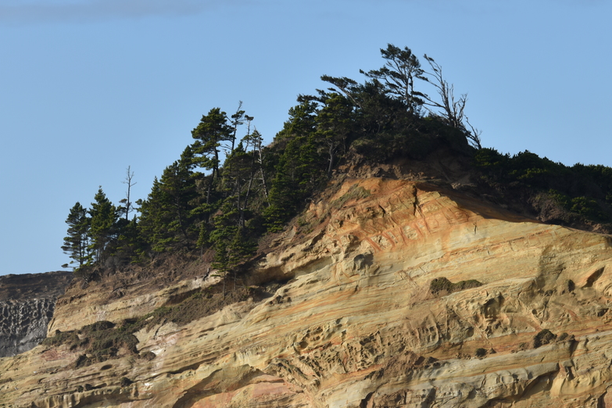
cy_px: 284
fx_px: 4029
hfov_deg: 8.7
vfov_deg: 5.8
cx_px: 395
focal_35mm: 237
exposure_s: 1/320
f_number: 8
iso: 100
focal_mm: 145
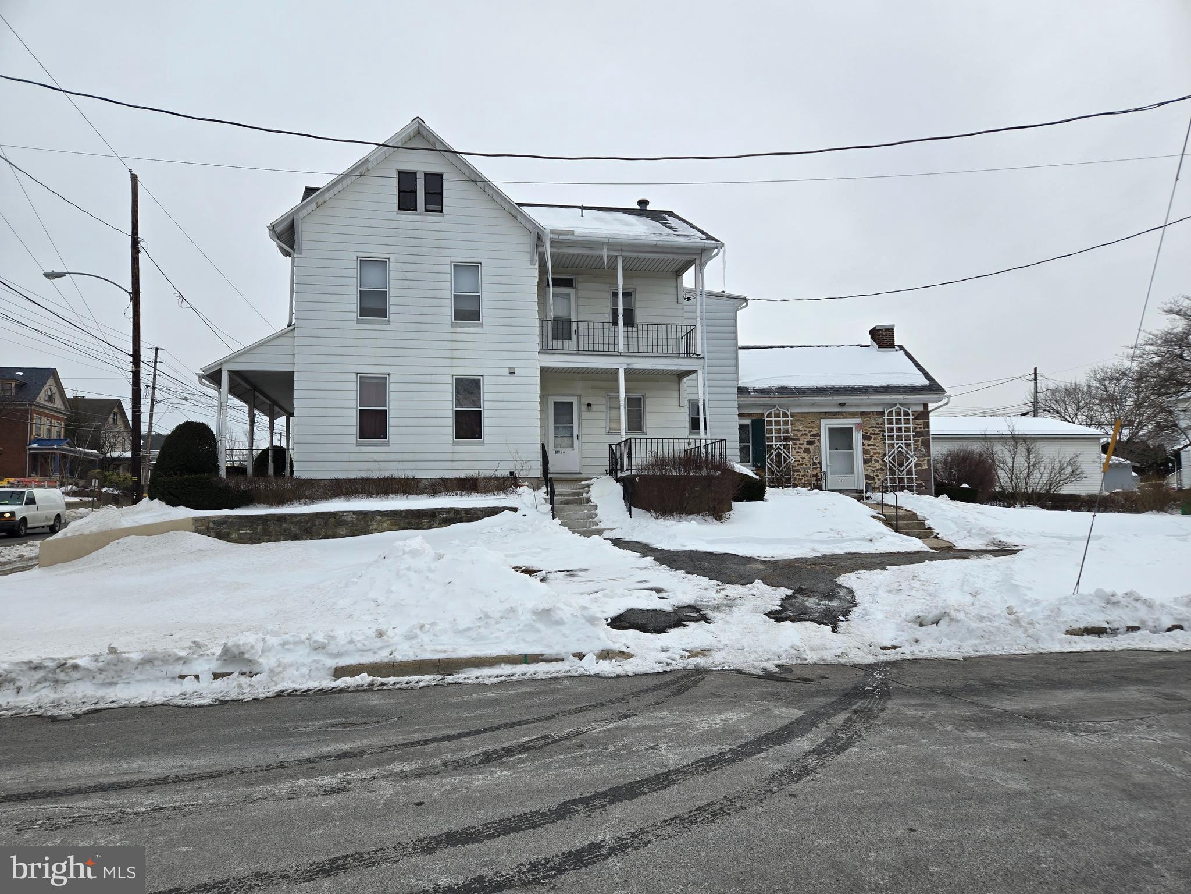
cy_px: 447
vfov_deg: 58.9
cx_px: 596
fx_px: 791
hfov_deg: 73.9
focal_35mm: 23
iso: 25
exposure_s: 1/2524
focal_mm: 5.4
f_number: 1.8
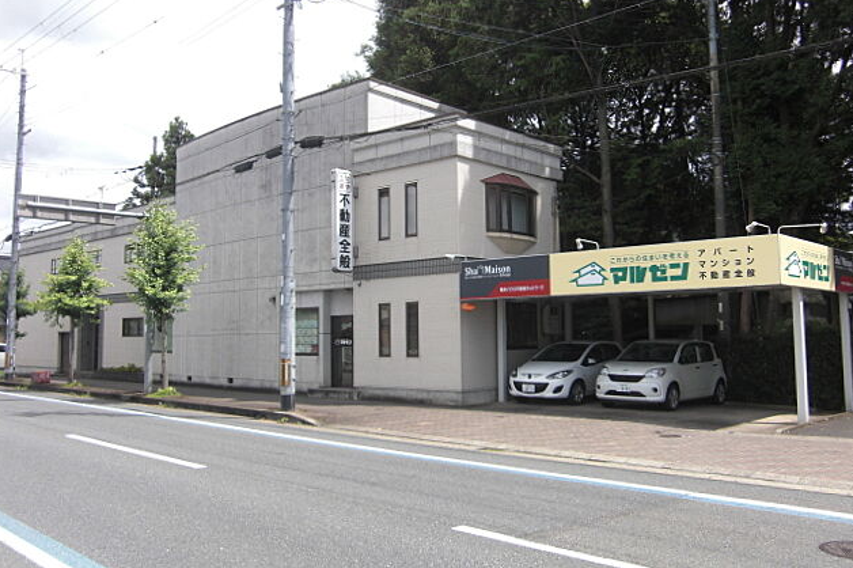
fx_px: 829
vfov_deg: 37.8
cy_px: 254
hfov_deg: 54.5
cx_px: 428
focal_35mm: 35
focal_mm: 5.8
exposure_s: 1/800
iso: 50
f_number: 2.7
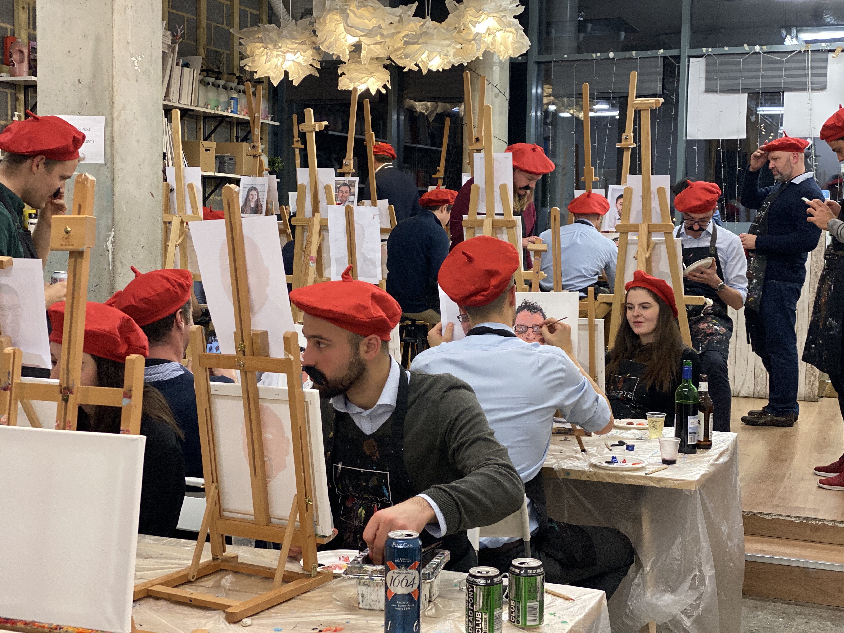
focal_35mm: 52
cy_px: 316
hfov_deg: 36.8
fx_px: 1268
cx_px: 422
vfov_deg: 28.0
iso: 100
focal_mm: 6
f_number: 2
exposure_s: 1/50
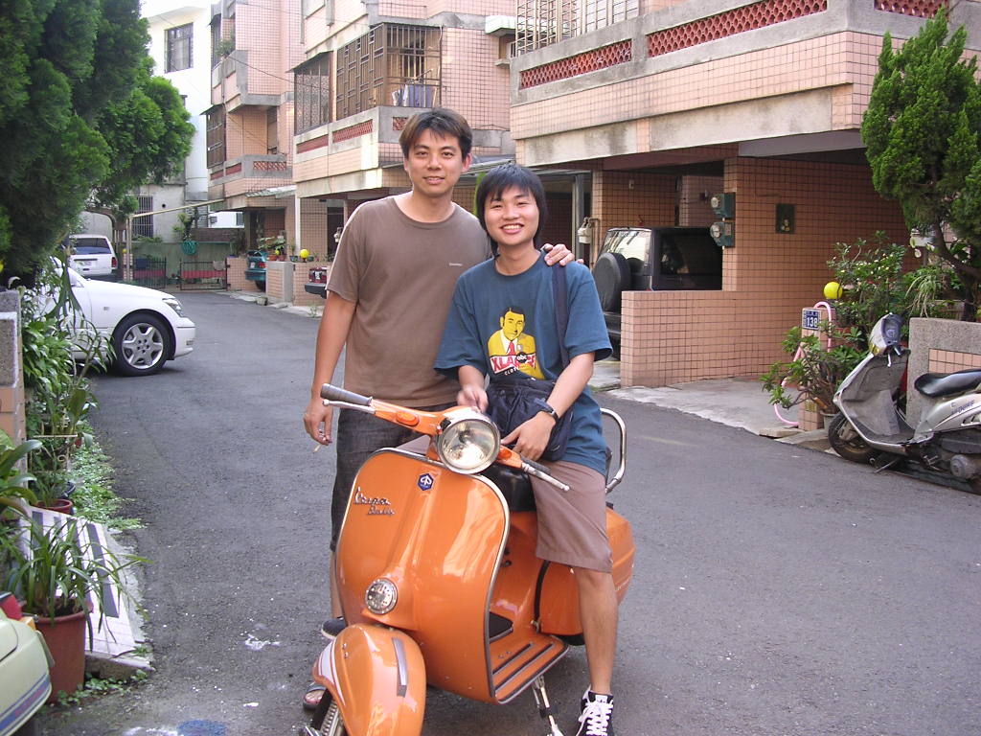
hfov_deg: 49.0
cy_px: 368
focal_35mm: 38
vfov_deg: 37.7
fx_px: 1077
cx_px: 490
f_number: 2.8
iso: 100
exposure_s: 1/83.2
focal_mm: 5.8
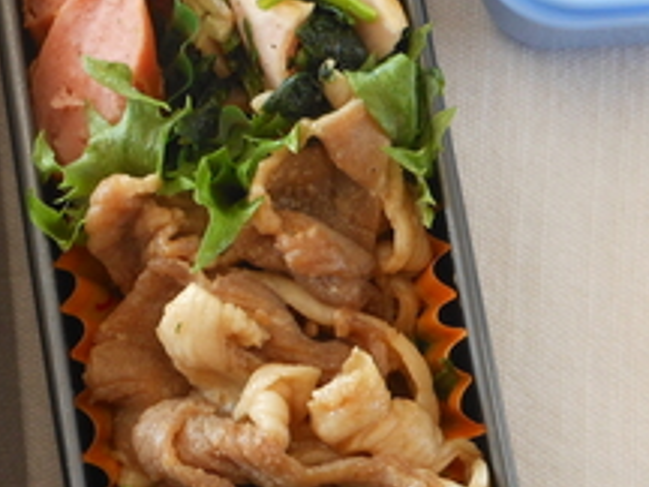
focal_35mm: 98
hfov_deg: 20.0
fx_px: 1837
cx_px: 258
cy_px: 123
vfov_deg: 15.0
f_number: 4
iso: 100
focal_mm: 5.9
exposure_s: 1/30
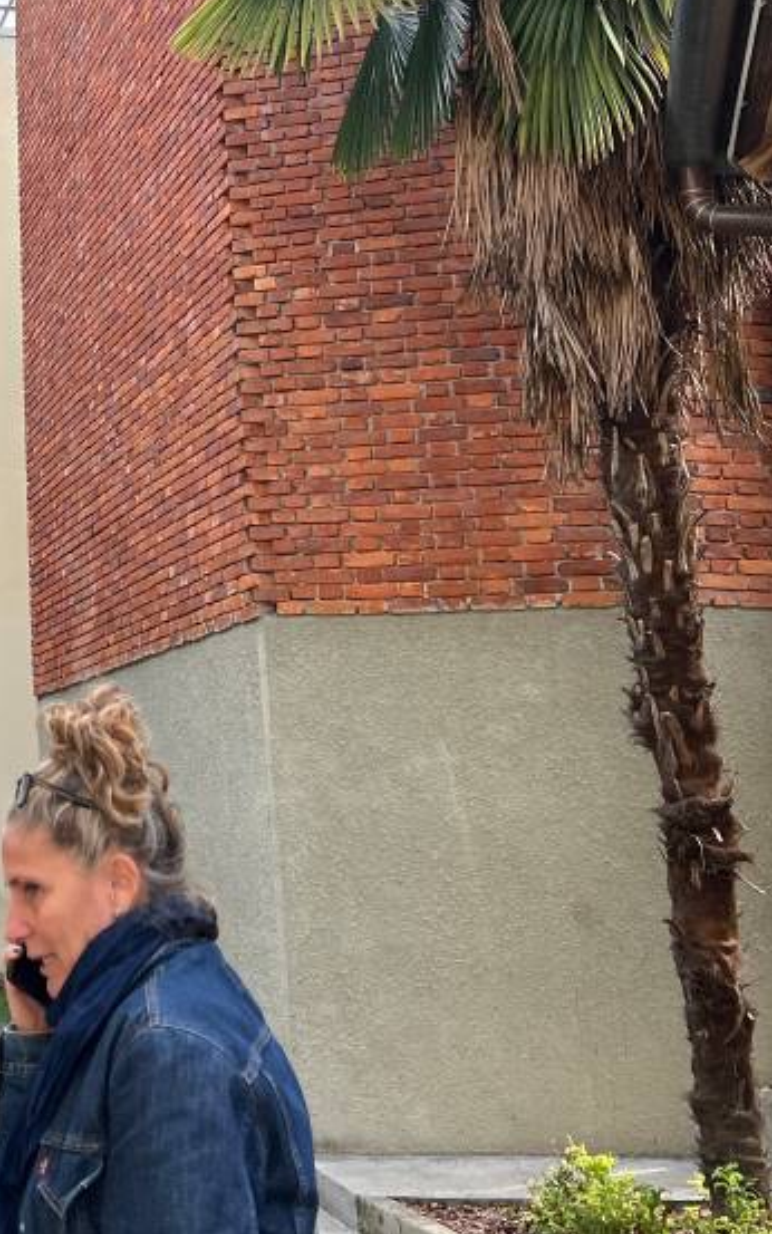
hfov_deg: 23.2
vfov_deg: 39.0
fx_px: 1715
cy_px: 382
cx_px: -152
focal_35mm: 51
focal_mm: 5.7
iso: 50
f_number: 1.5
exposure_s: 1/1511
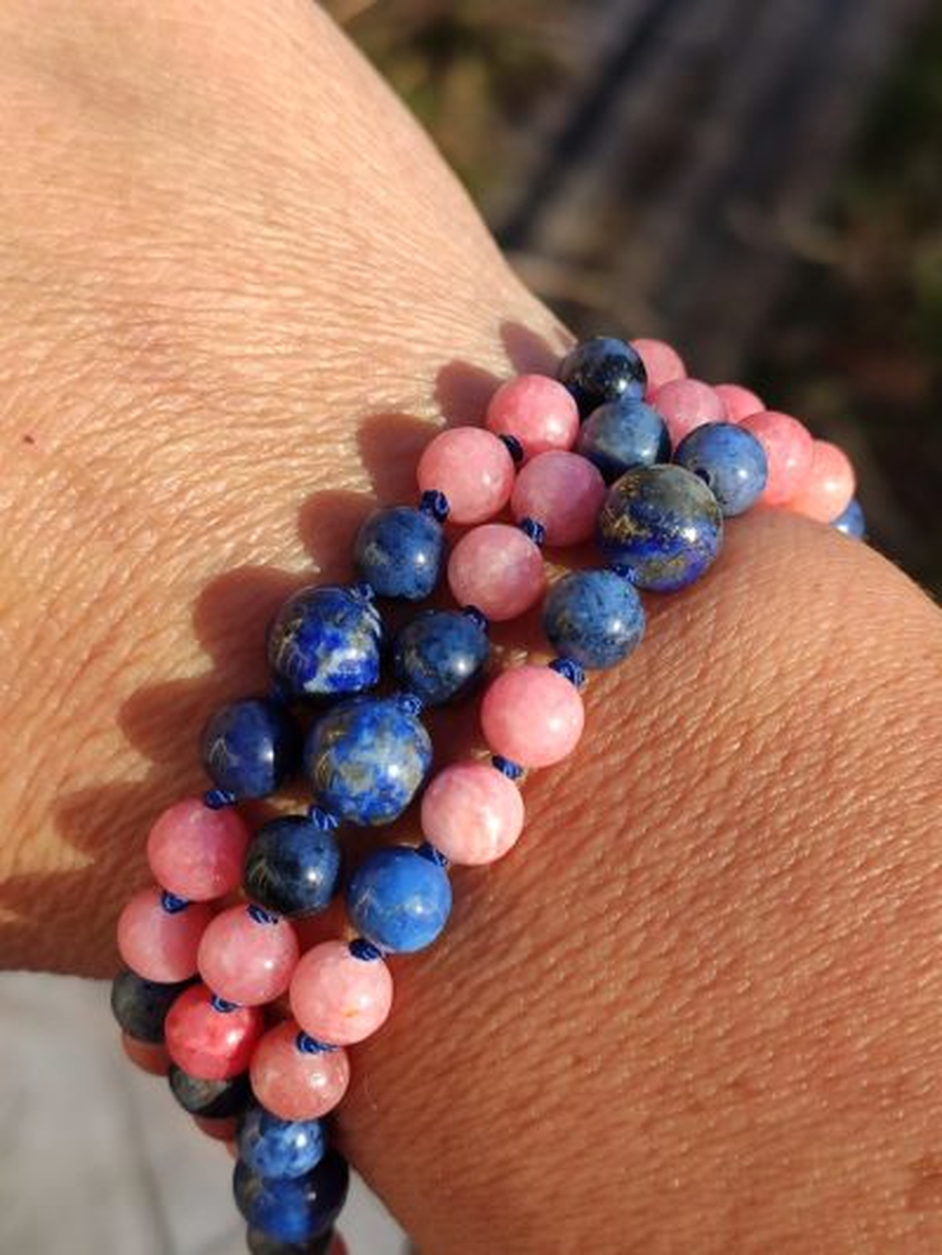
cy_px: 628
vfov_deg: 67.3
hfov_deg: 53.1
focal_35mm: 26
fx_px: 943
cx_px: 471
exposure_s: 1/728
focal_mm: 4.77
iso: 112
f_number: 1.75
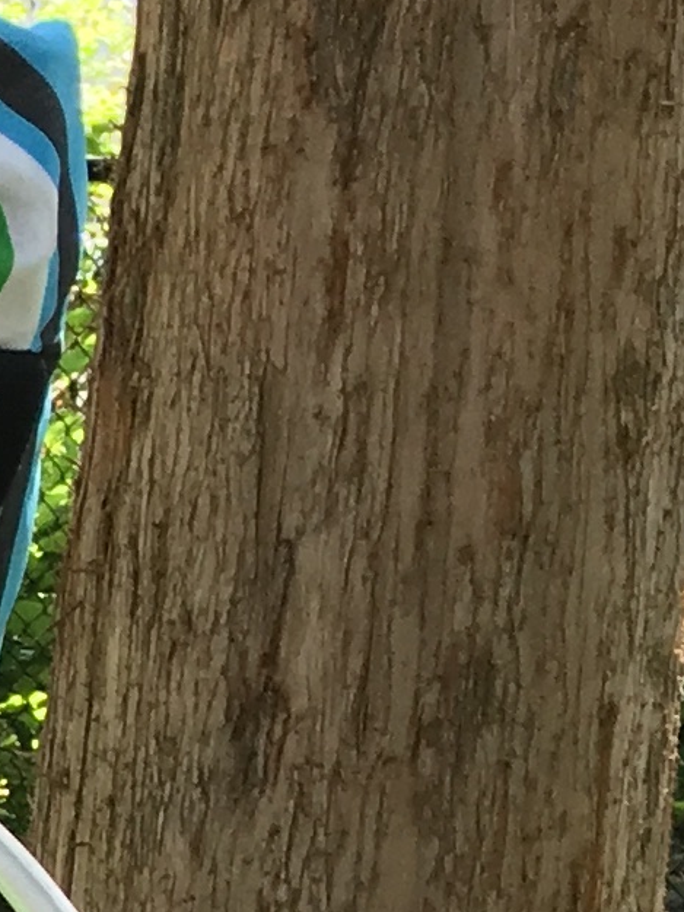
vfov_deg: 9.7
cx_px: -1456
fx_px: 4925
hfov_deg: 7.0
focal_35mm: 187
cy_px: 1910
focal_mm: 4.15
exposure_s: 1/120
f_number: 2.2
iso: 25
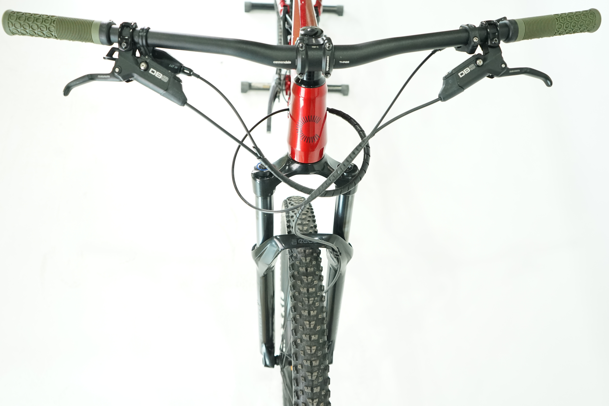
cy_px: 203
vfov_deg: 45.0
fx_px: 491
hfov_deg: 63.7
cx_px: 304
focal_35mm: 29
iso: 2500
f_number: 4.5
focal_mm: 29
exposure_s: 1/200
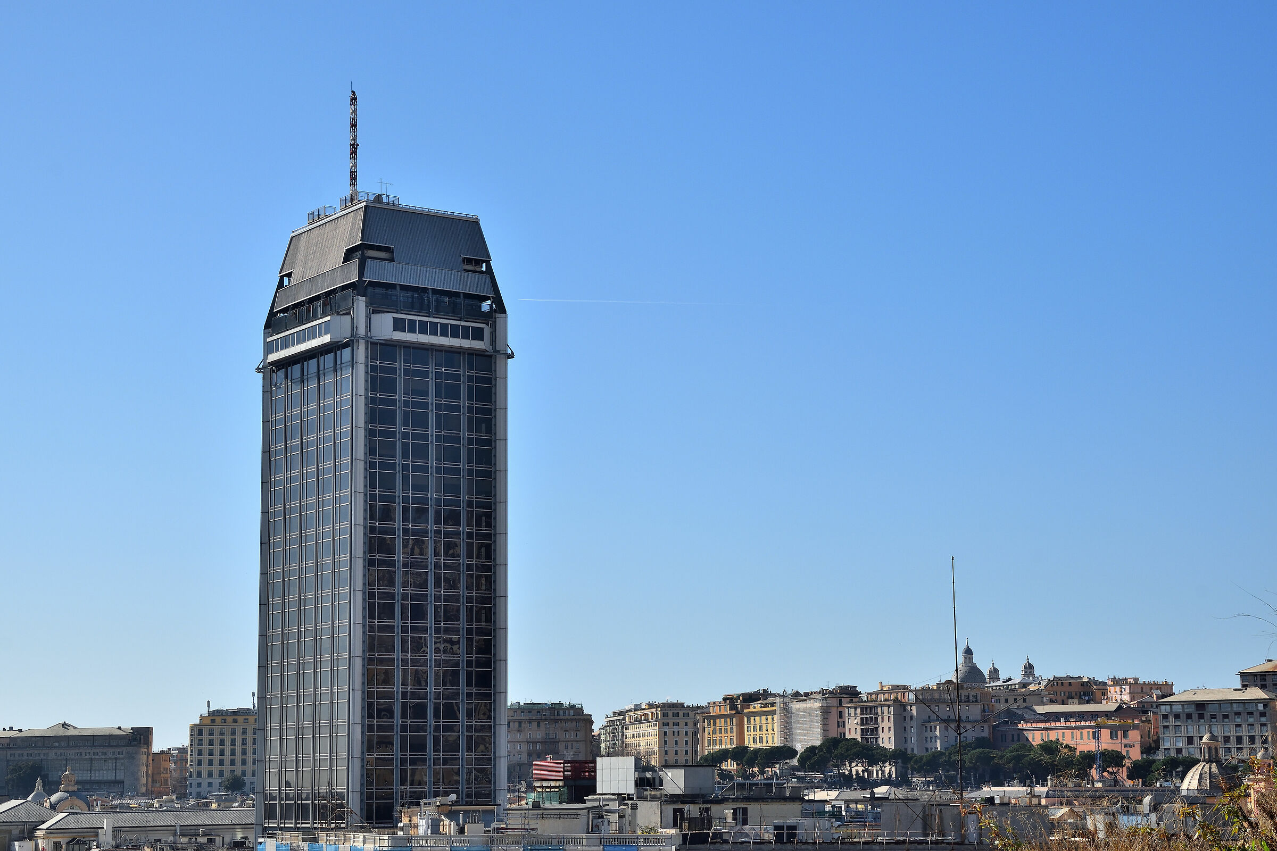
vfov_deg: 20.6
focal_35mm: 66
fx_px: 2341
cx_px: 638
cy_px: 426
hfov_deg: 30.5
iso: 200
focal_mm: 44
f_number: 10
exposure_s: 1/400
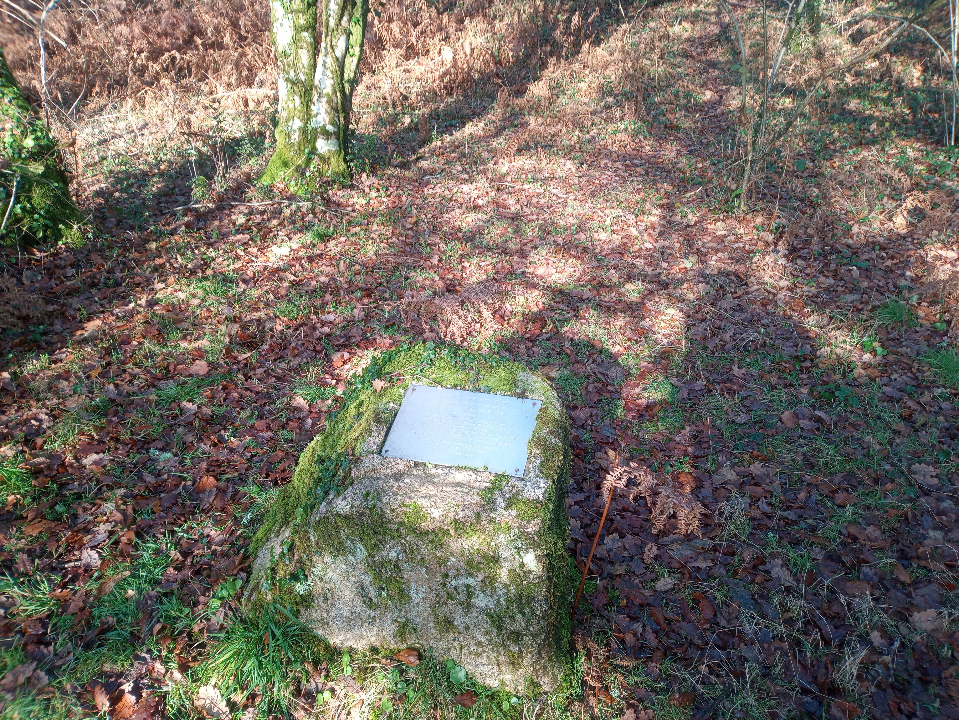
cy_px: 360
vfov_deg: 49.7
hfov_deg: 63.4
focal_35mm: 28
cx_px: 480
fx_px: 776
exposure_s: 1/100
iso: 141
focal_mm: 3.44
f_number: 2
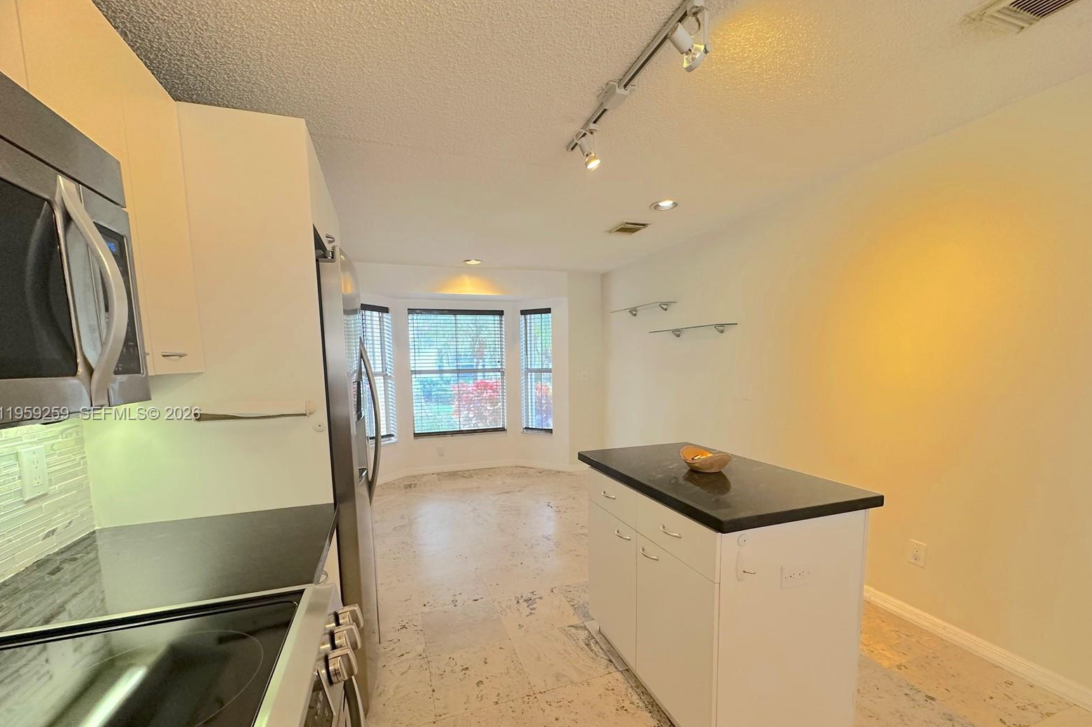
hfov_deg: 100.4
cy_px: 414
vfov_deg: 76.9
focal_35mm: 15
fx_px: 455
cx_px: 544
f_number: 2.2
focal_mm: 2.22
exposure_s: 1/120
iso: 320
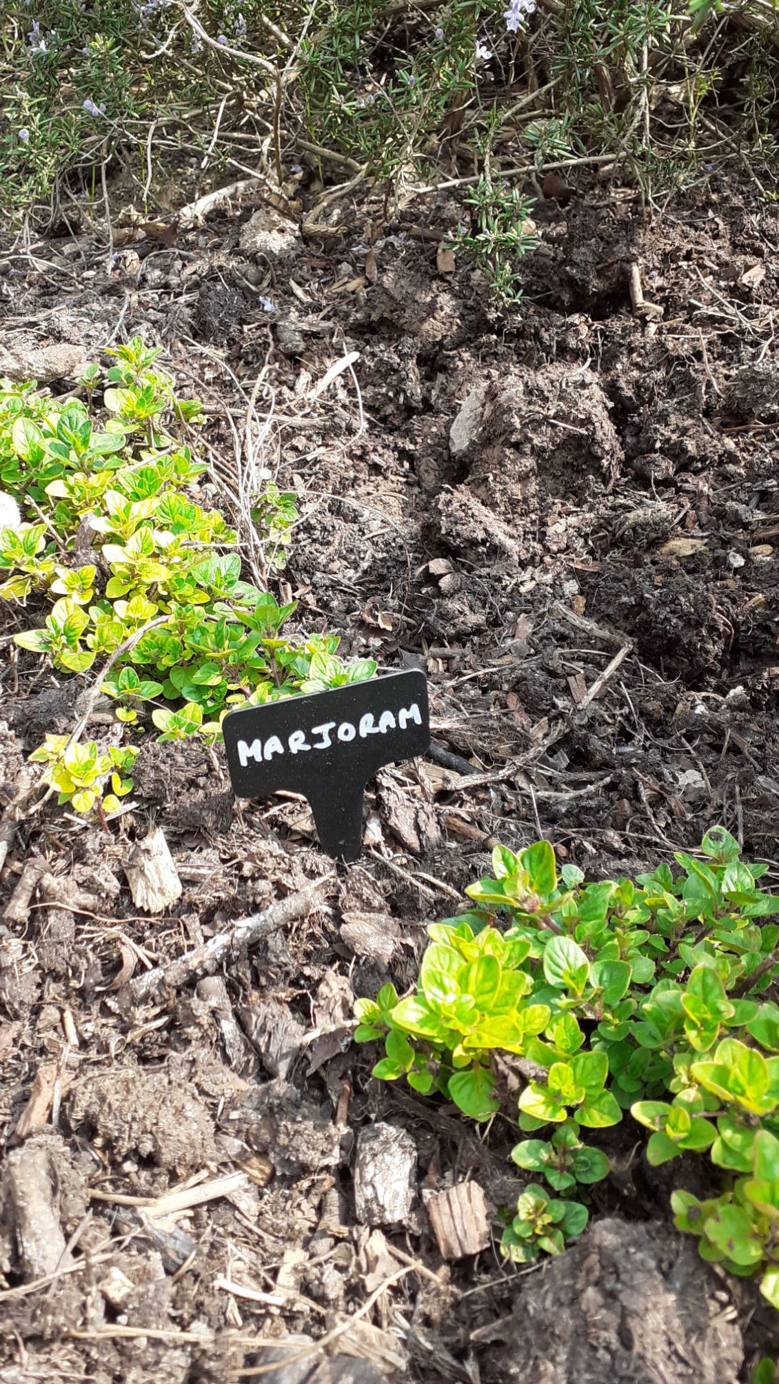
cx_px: 314
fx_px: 1101
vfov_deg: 64.3
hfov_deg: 38.8
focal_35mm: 30
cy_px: 679
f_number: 1.9
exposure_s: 1/433
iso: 40
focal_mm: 3.6
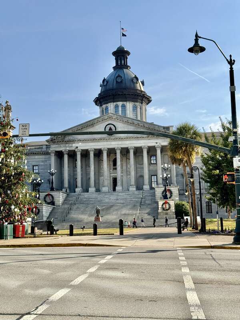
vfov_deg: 39.7
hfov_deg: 30.3
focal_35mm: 48
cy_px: 160
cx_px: 120
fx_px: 444
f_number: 1.78
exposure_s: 1/5376
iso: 64
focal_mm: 6.86
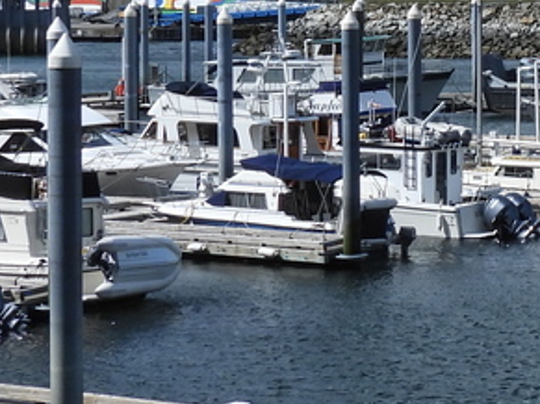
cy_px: -48
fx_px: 2261
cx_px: 759
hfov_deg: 13.0
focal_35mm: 145
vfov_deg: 10.1
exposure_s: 1/2000
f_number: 3.5
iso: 100
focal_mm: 5.9
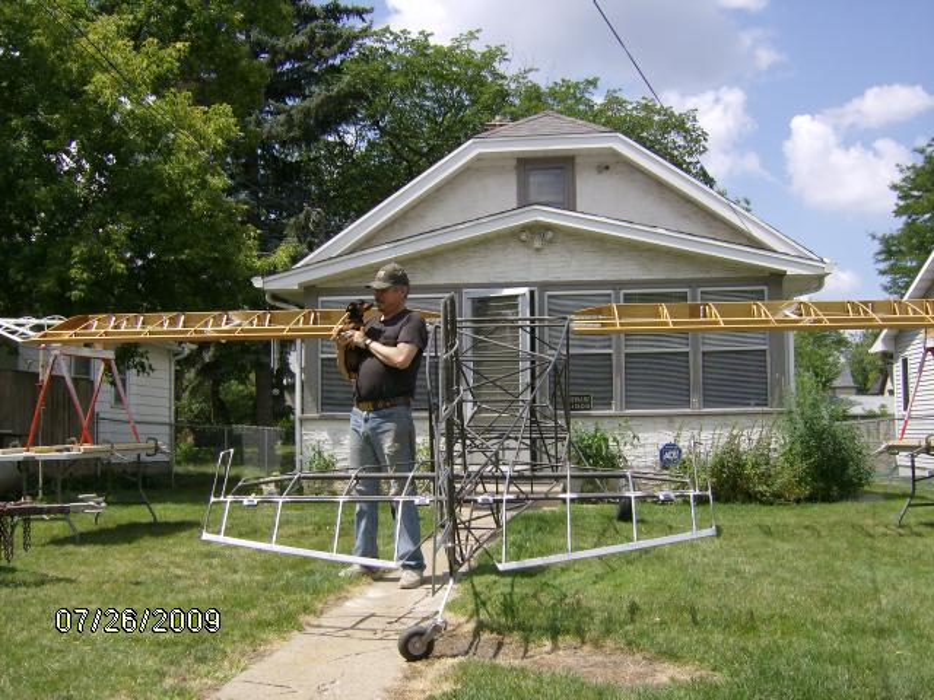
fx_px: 971
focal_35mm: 36
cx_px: 467
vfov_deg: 39.7
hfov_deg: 51.4
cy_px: 350
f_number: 4.7
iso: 100
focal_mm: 6
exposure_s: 1/651
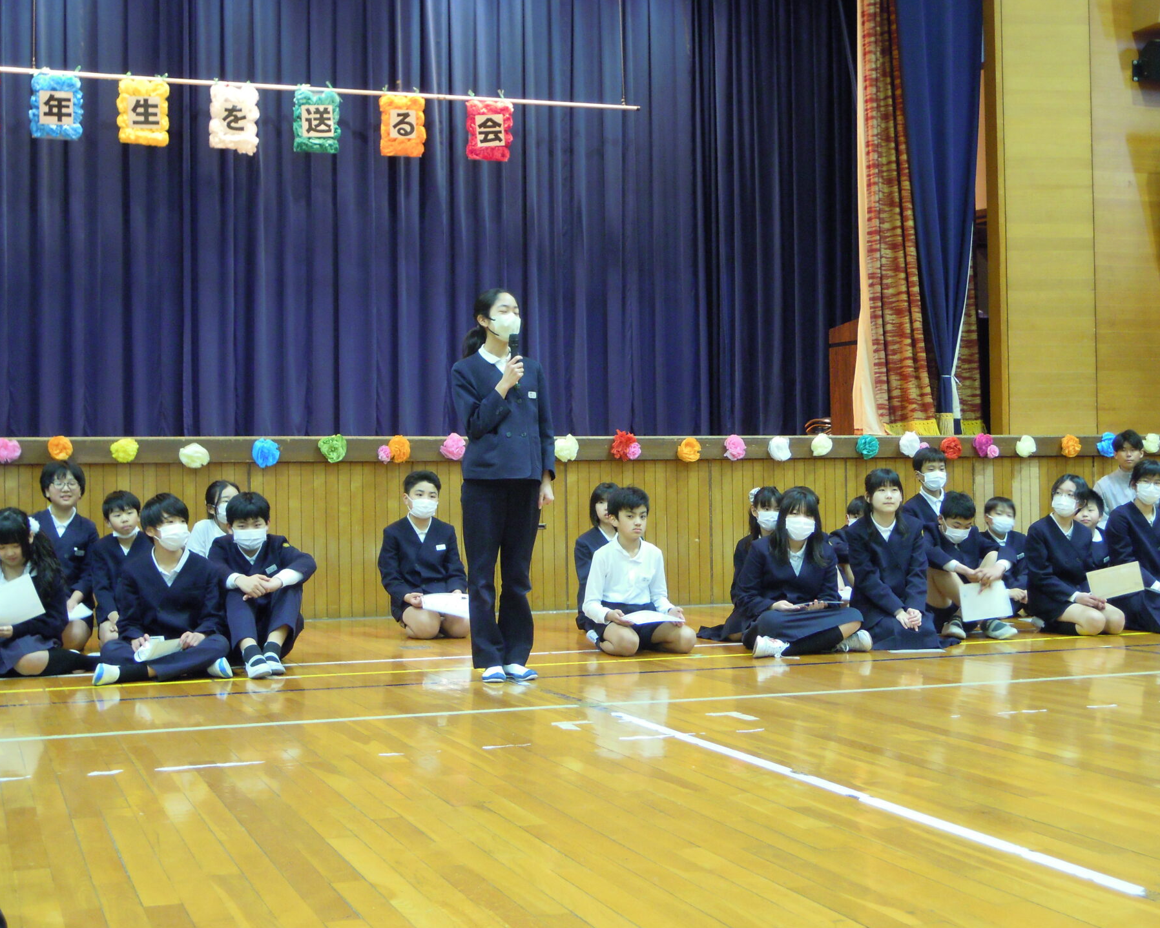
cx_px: 550
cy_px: 464
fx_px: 1648
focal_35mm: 48
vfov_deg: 31.5
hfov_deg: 38.8
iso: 400
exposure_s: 1/13
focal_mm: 8.3
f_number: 3.4
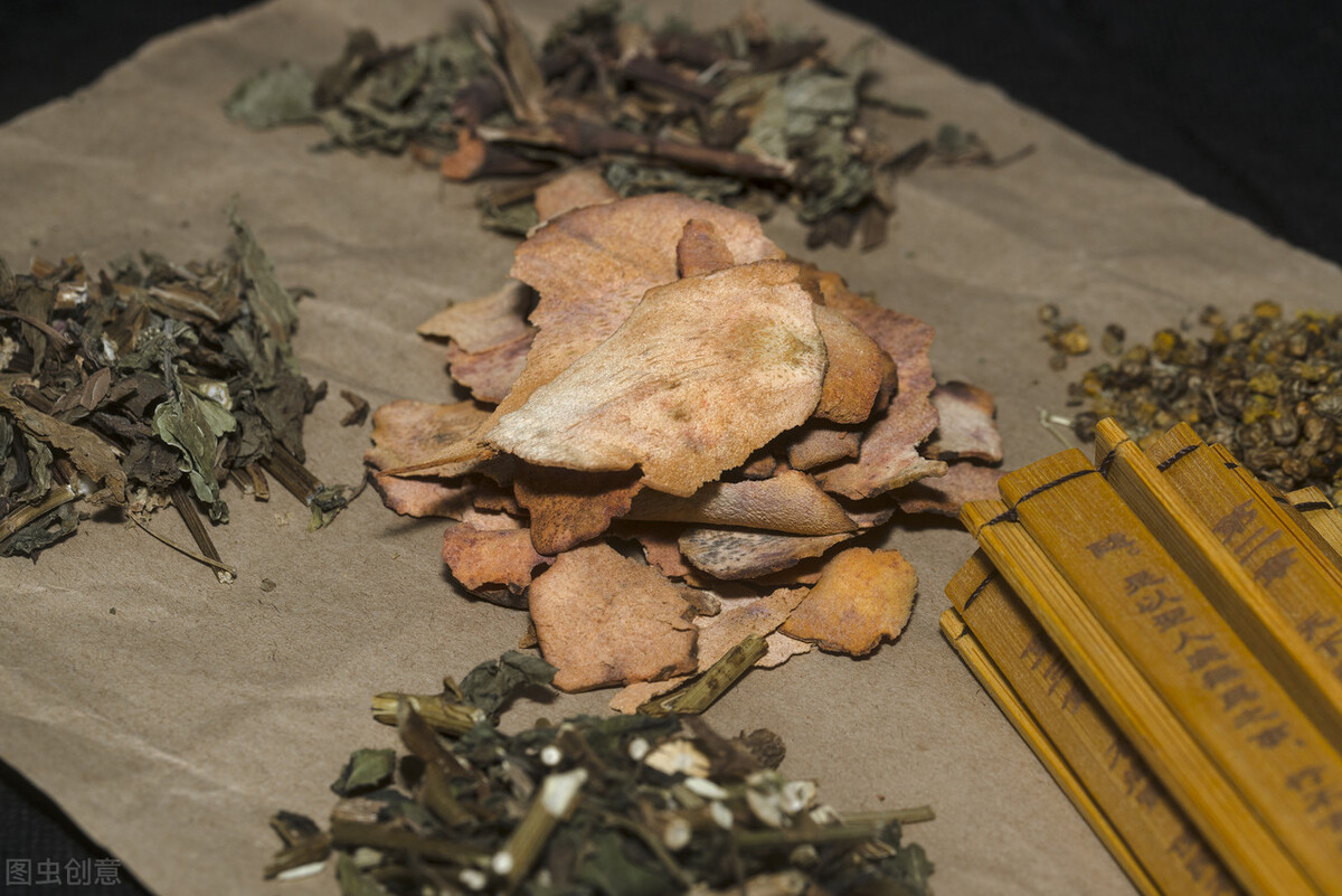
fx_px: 3356
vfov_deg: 15.2
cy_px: 448
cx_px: 671
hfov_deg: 22.6
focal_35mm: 90
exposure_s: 1/160
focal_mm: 90
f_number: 11
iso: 160
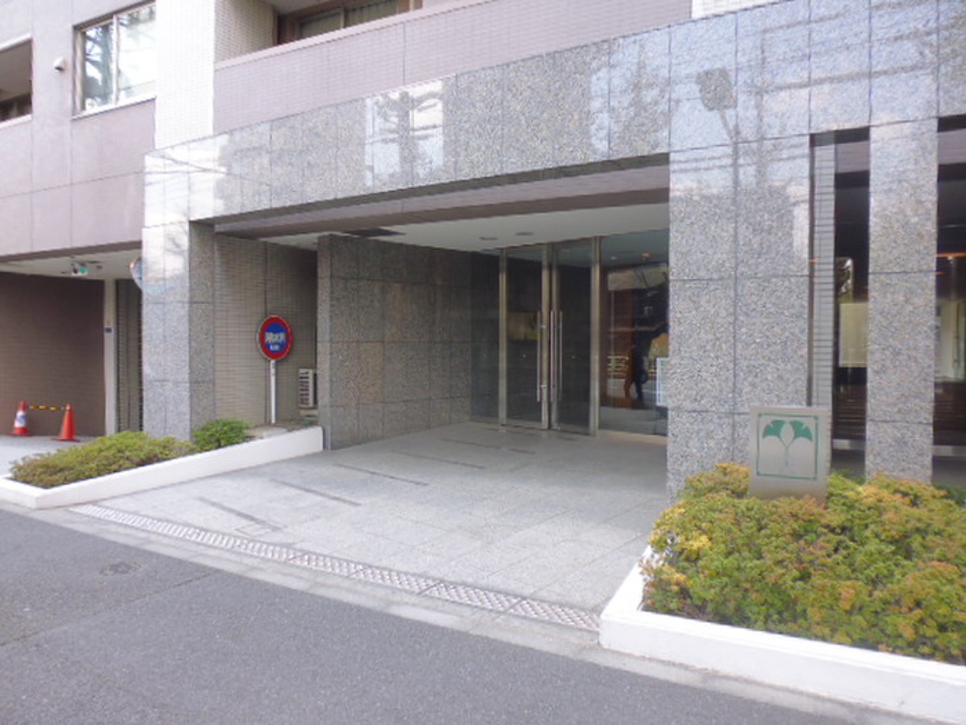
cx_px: 483
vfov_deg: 56.8
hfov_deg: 71.6
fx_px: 670
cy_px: 362
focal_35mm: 24
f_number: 2.8
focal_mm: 4.3
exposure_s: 1/80
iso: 160
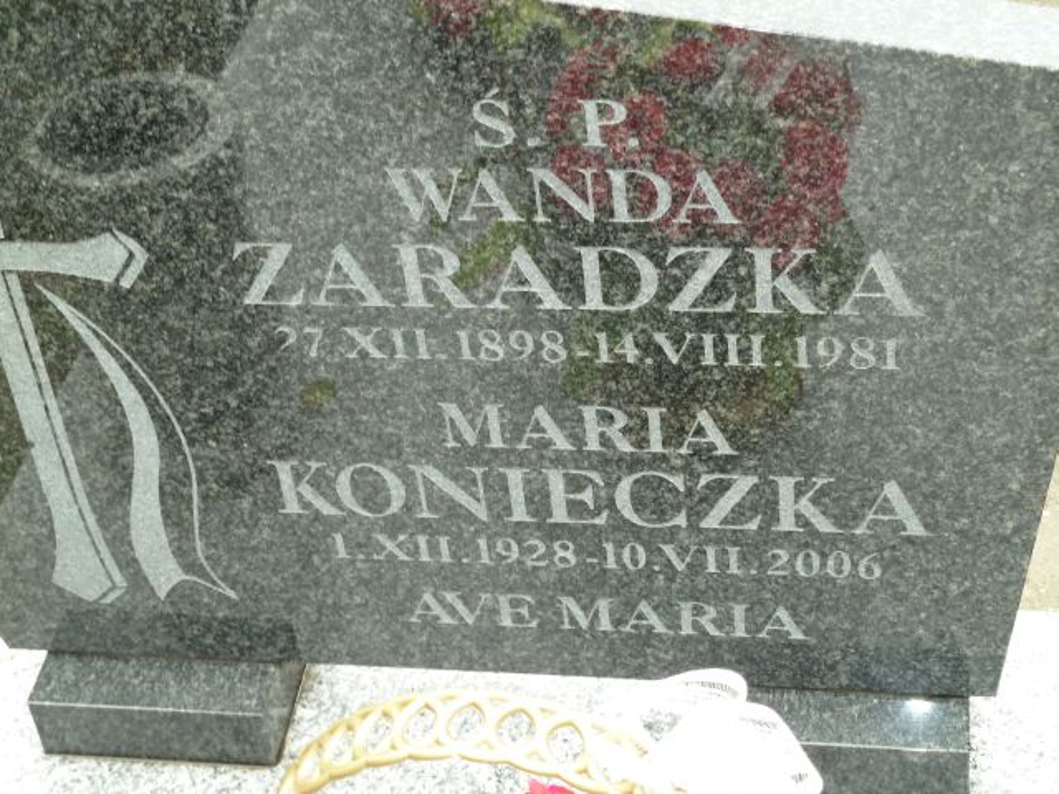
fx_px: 2050
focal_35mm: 67
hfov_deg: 29.0
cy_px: 397
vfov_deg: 21.9
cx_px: 530
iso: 100
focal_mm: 11
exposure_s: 1/30
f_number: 4.1
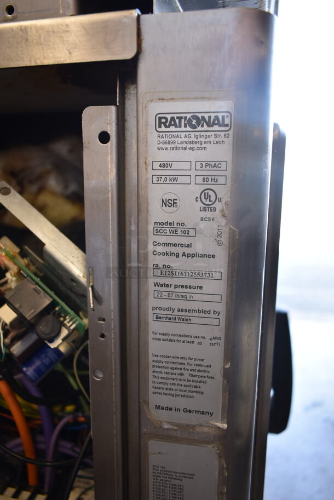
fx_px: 375
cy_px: 250
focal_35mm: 27
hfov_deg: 48.0
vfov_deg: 67.3
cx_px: 167
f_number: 3.5
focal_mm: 18
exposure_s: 1/30
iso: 180
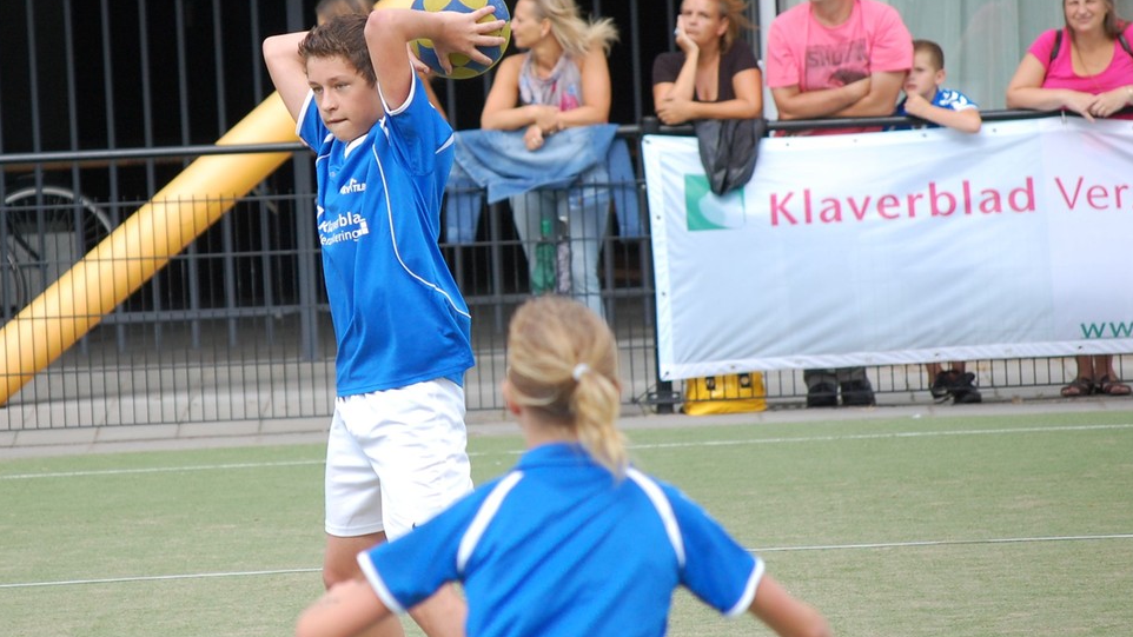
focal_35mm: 226
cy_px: 274
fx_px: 6776
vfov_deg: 5.4
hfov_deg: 9.6
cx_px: 597
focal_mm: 135
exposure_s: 1/640
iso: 400
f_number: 5
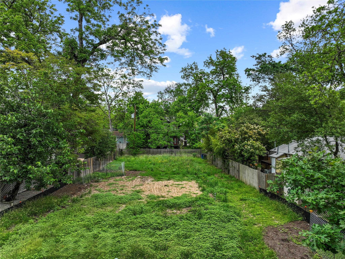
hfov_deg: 71.6
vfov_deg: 56.8
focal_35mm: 24
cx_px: 172
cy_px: 130
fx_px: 239
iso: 240
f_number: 2.8
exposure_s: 1/800
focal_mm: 12.29
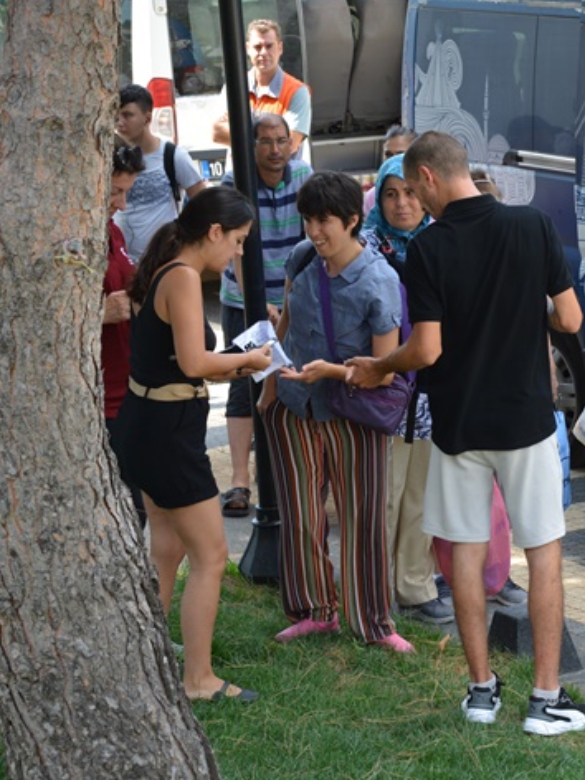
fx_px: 2772
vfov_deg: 16.0
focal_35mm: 123
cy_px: 365
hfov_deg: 11.9
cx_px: 595
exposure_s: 1/125
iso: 200
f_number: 5.6
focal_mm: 52
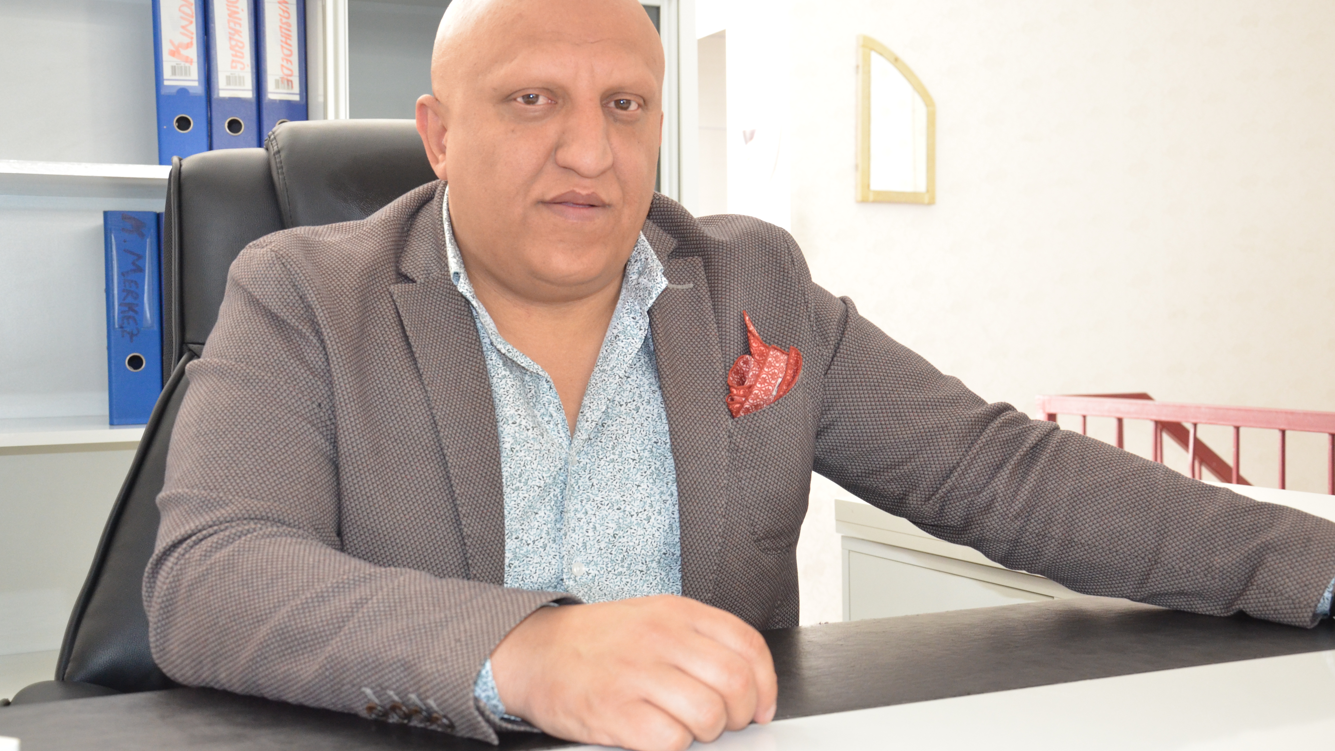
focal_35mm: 44
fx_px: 1557
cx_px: 668
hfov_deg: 46.4
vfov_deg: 27.1
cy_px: 359
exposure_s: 1/100
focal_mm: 28
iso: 1600
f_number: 5.6
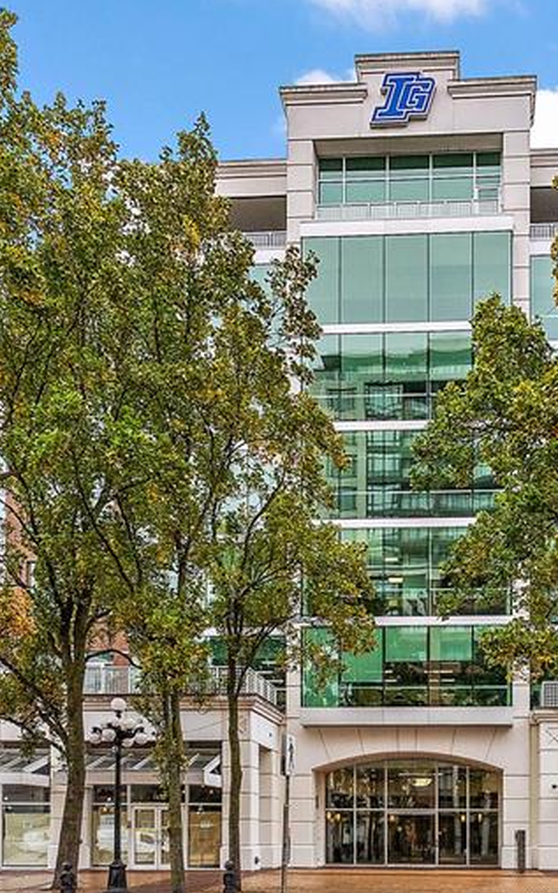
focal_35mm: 35
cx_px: 438
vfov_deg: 55.3
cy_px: 457
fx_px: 851
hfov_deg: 35.2
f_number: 9
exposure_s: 1/200
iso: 1250
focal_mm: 17
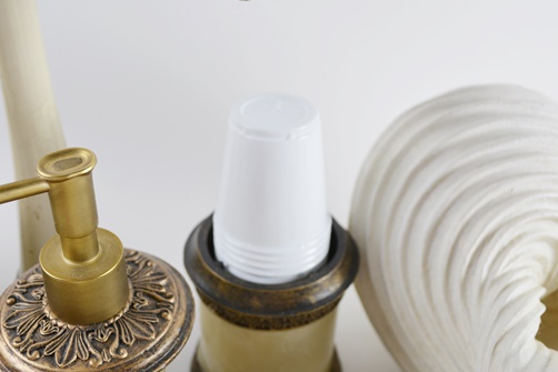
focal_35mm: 43
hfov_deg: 45.4
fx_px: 667
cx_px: 262
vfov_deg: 31.2
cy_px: 205
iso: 360
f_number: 5.6
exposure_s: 1/125
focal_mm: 24
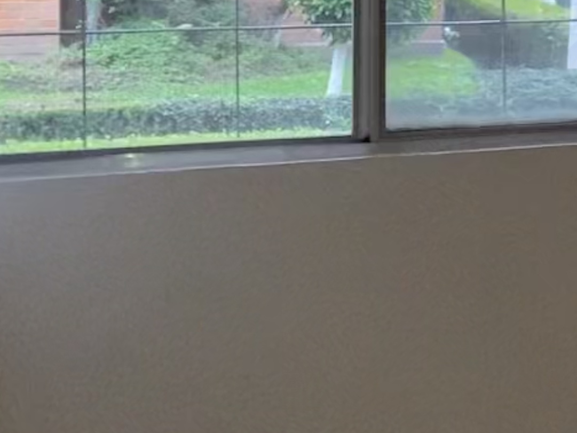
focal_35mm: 97
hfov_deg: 16.5
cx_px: 1072
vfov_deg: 14.8
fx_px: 1617
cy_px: -82
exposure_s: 1/15
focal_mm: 4.25
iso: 50
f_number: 1.8
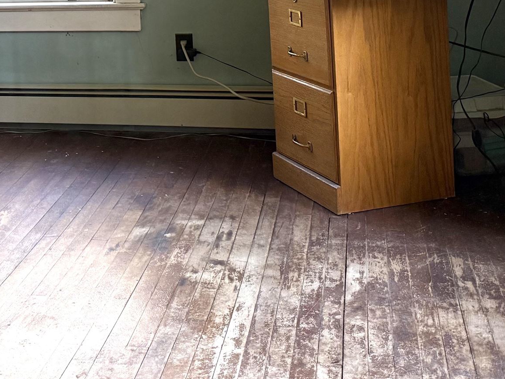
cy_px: -79
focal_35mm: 64
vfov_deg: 21.3
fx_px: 934
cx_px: 47
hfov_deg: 29.0
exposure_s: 1/76
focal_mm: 6.76
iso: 200
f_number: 1.78
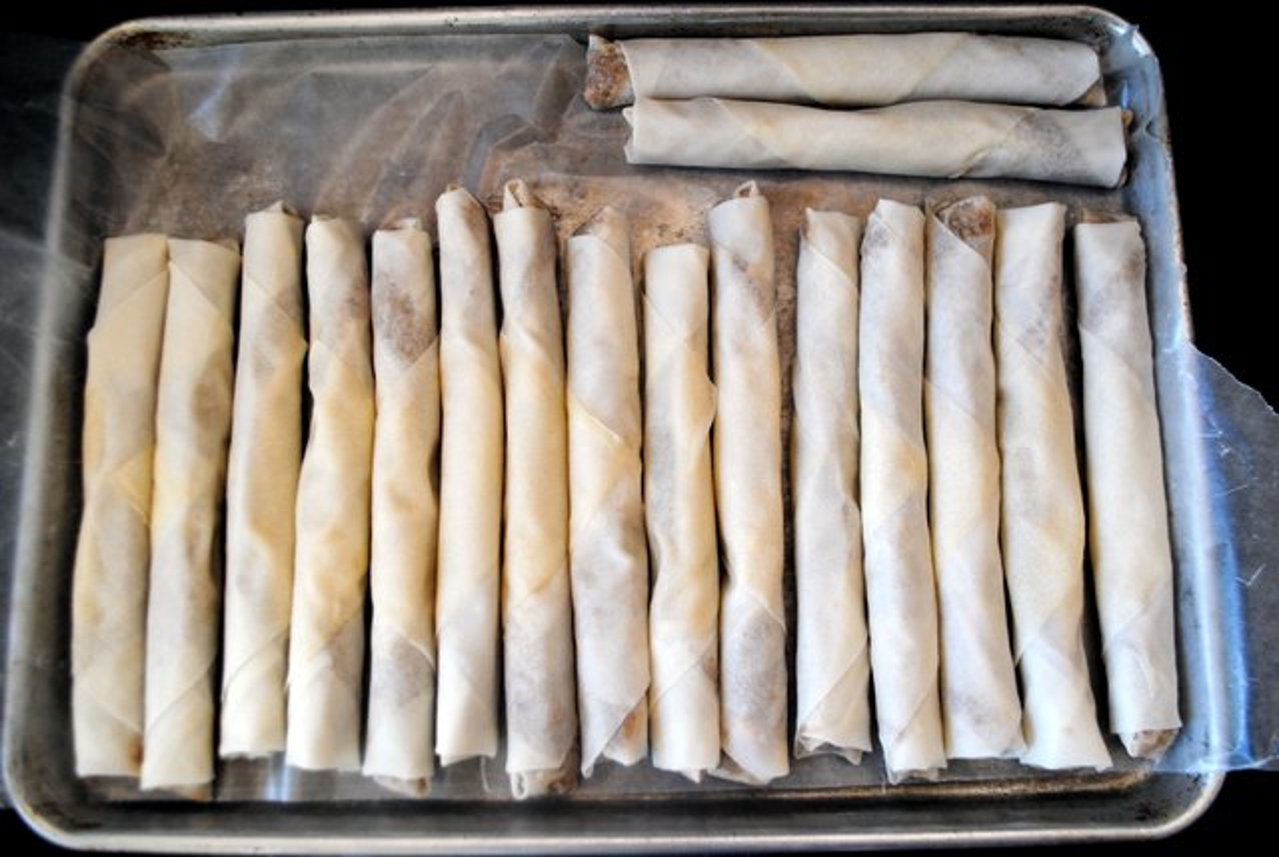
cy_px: 428
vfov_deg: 43.8
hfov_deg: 61.8
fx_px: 1068
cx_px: 640
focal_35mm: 30
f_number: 4.5
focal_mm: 20
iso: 200
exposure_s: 1/80
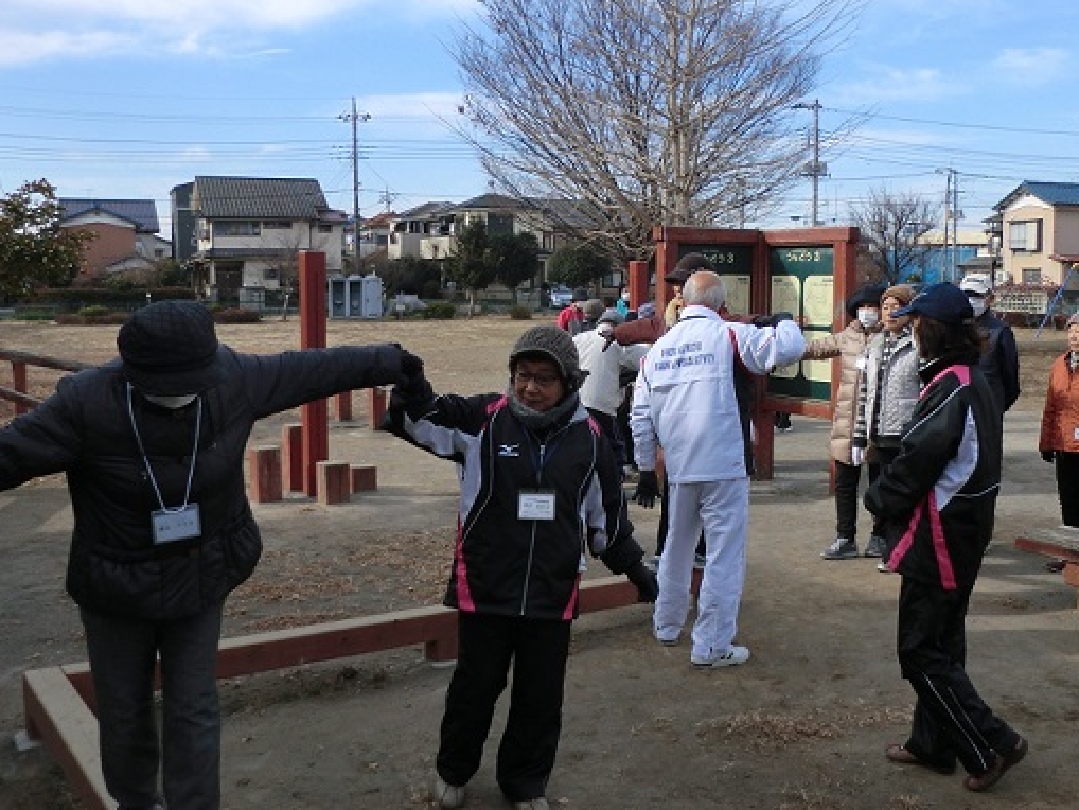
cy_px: 382
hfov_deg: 48.6
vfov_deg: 37.7
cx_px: 654
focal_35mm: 38
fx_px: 1185
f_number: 3.2
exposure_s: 1/640
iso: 50
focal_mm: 4.9
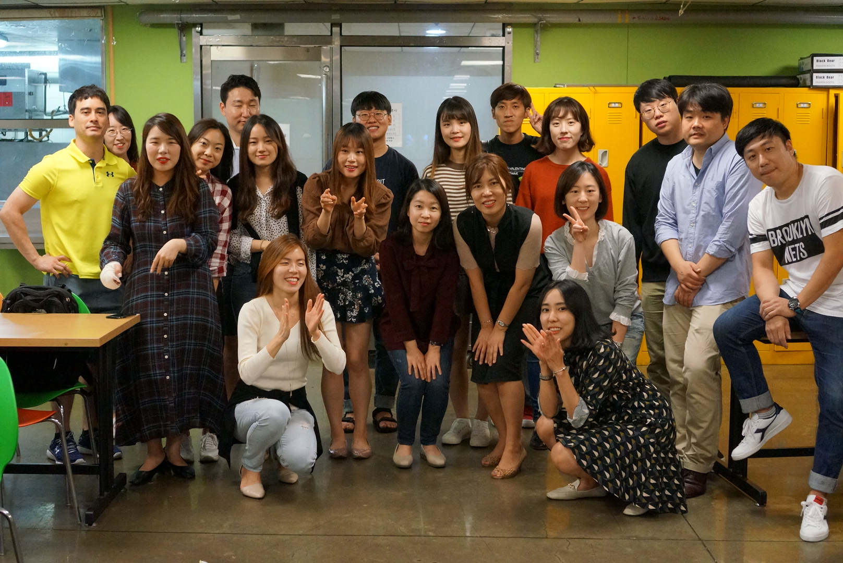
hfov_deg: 37.8
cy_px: 282
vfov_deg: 25.8
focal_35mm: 52
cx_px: 422
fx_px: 1230
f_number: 4
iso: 3200
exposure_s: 1/160
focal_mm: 35
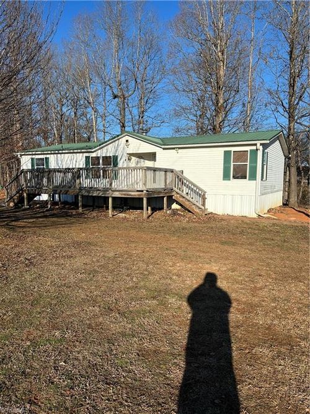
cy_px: 207
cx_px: 155
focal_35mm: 26
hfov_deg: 53.0
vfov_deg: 67.3
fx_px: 311
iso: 50
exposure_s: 1/4444
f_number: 1.5
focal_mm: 5.7
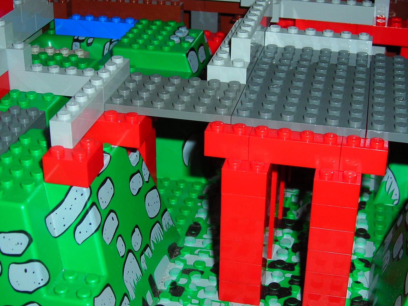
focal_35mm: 63
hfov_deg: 30.7
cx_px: 197
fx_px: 742
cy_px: 143
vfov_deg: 23.3
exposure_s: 1/60.1
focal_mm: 6.8
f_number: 3.3
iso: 50
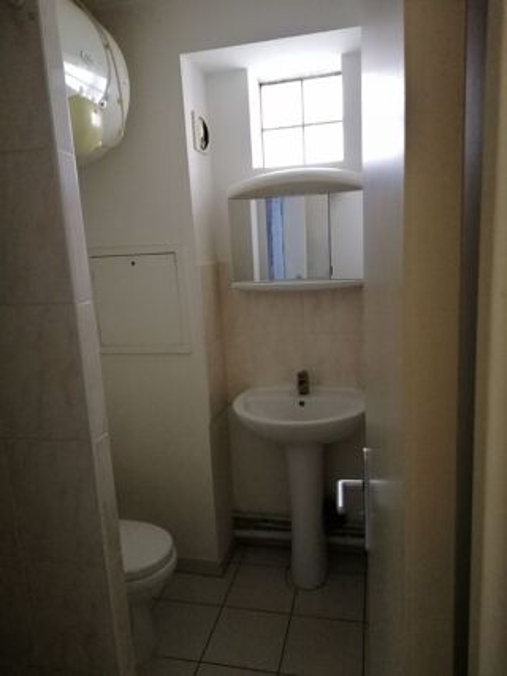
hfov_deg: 53.0
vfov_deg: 67.3
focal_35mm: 26
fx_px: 508
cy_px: 338
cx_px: 254
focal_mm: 3.81
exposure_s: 1/100
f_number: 2.2
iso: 500
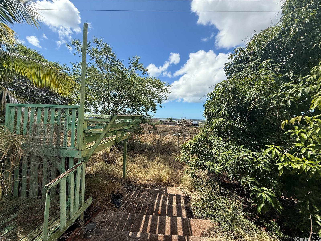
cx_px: 160
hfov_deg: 102.1
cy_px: 120
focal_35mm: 14
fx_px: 130
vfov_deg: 85.7
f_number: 2.2
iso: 50
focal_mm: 2.22
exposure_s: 1/1848
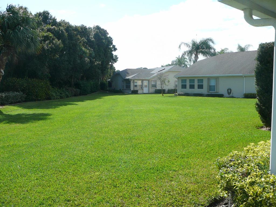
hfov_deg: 52.6
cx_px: 138
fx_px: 279
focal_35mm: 35
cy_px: 104
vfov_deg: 40.7
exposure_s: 1/400
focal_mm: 5.2
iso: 80
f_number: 5
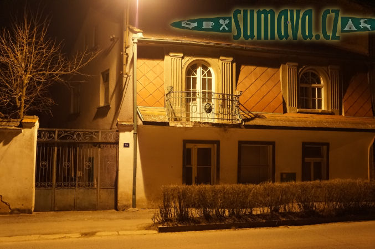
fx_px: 375
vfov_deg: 36.8
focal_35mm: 36
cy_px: 124
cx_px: 188
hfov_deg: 53.2
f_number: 4
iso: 6400
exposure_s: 1/60
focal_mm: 24
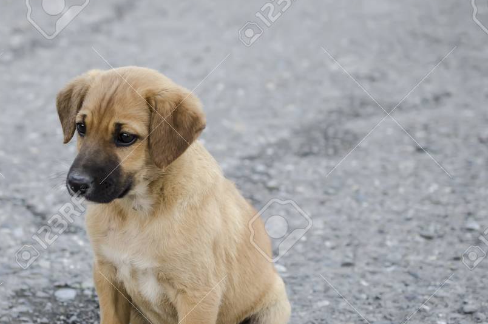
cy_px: 204
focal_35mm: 97
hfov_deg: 21.0
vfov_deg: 14.0
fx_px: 1313
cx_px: 164
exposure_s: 1/500
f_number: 2.8
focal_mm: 40
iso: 640
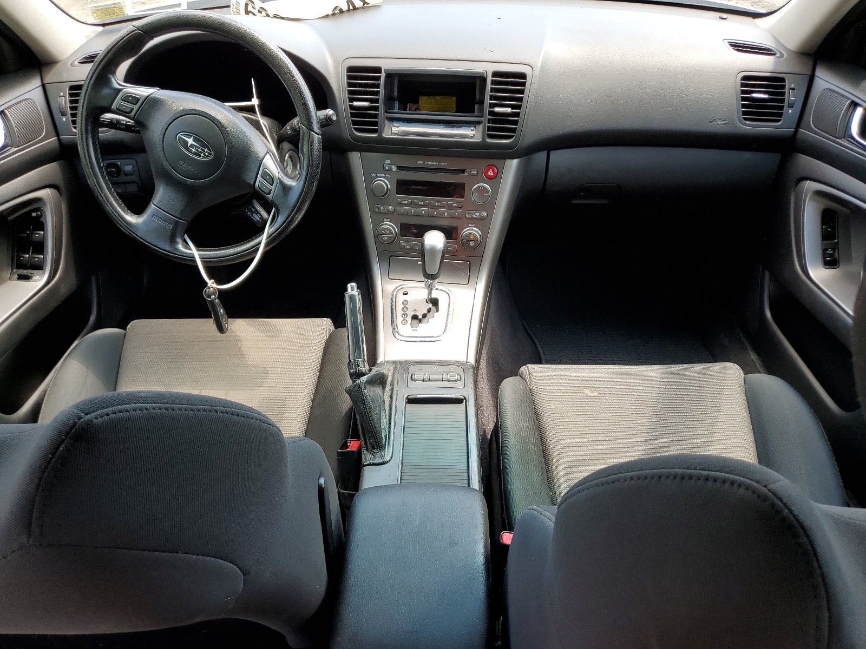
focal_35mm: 26
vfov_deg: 53.1
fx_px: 650
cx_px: 433
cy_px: 324
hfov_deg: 67.3
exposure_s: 1/182
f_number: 1.5
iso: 50
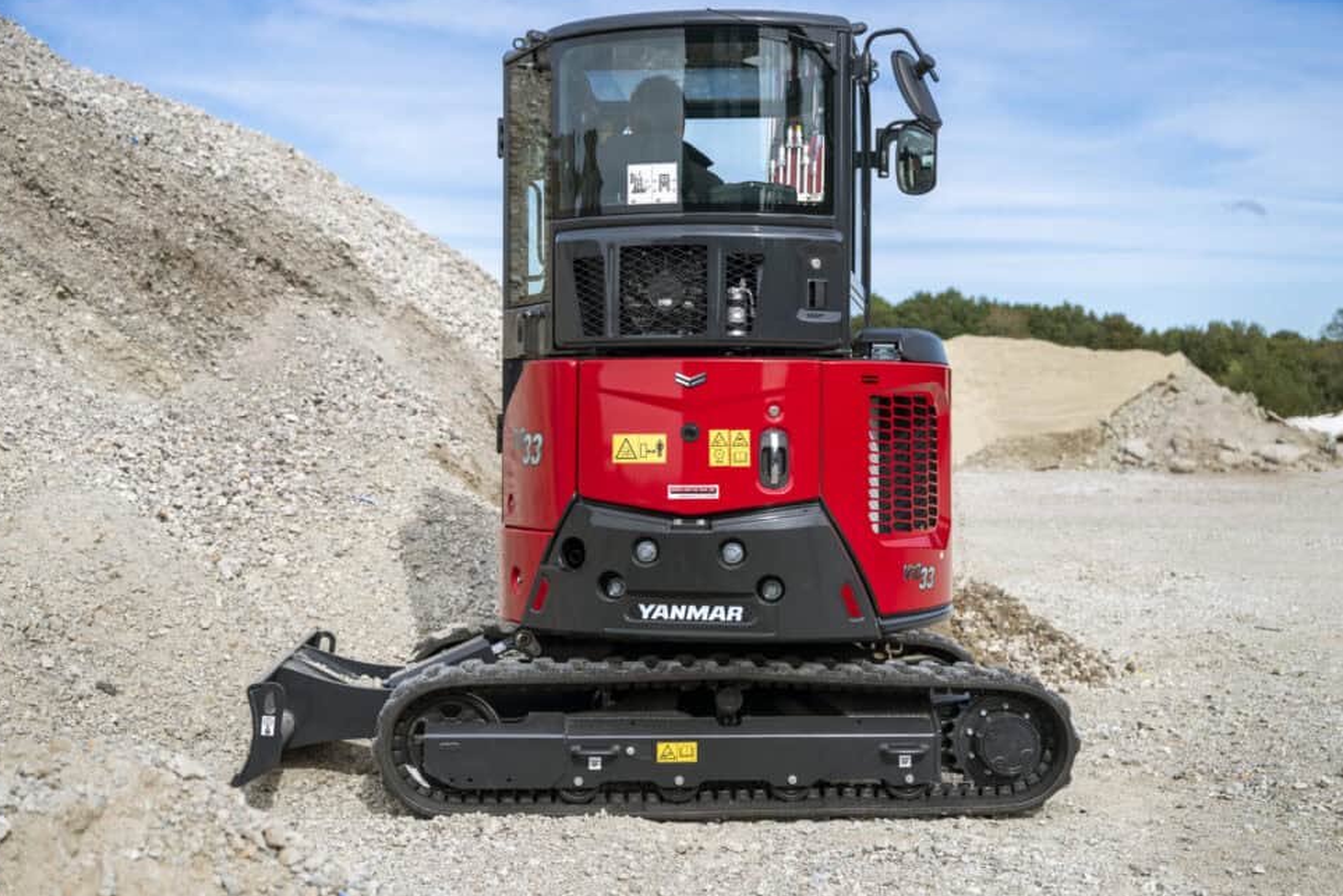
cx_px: 696
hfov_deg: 39.6
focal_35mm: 50
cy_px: 457
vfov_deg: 27.0
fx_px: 1865
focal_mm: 47
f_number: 4
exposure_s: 1/1000
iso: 100
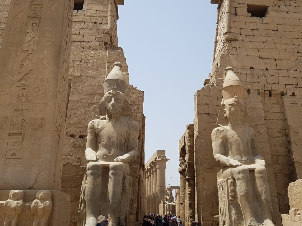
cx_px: 151
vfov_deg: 53.1
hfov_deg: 67.3
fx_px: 227
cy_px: 113
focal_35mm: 26
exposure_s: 1/2048
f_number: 1.7
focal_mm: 4.2
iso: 40
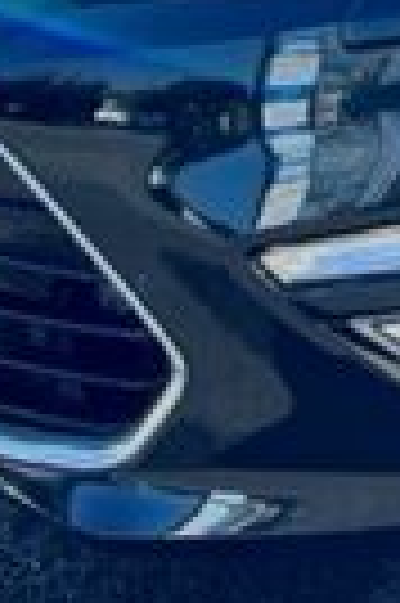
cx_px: 1016
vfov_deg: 15.4
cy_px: -90
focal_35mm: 129
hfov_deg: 9.3
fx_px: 2155
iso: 50
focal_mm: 5.7
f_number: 1.5
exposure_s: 1/1698
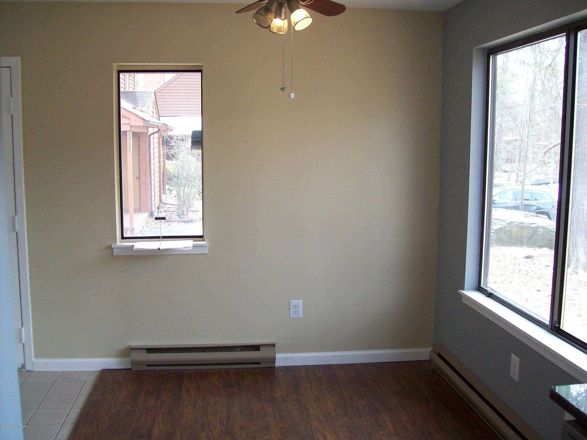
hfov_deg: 51.4
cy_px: 220
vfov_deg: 39.7
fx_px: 610
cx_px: 294
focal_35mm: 36
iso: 154
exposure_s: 1/64
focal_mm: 6
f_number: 2.7
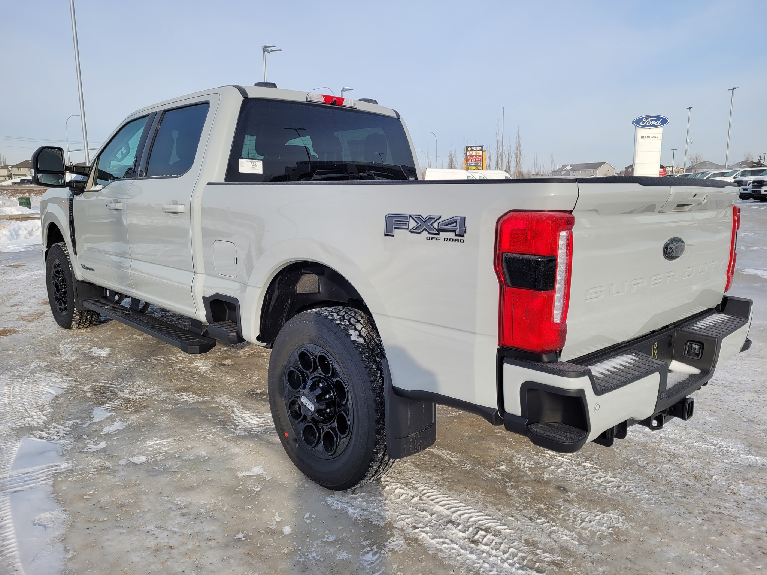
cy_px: 288
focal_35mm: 26
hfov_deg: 67.3
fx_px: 576
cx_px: 384
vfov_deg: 53.1
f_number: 1.8
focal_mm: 5.4
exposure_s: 1/1904
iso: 40
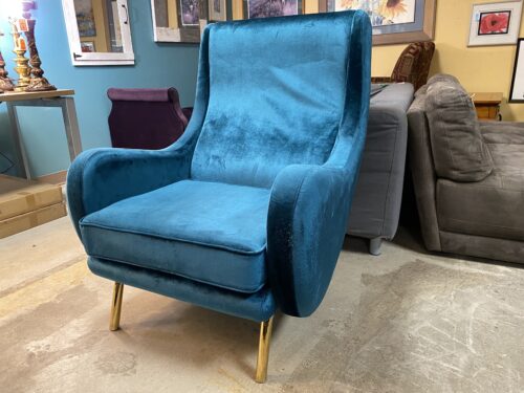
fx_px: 394
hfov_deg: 67.3
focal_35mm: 26
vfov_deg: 53.1
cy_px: 196
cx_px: 262
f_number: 1.8
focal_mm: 4.25
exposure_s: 1/60
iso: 500
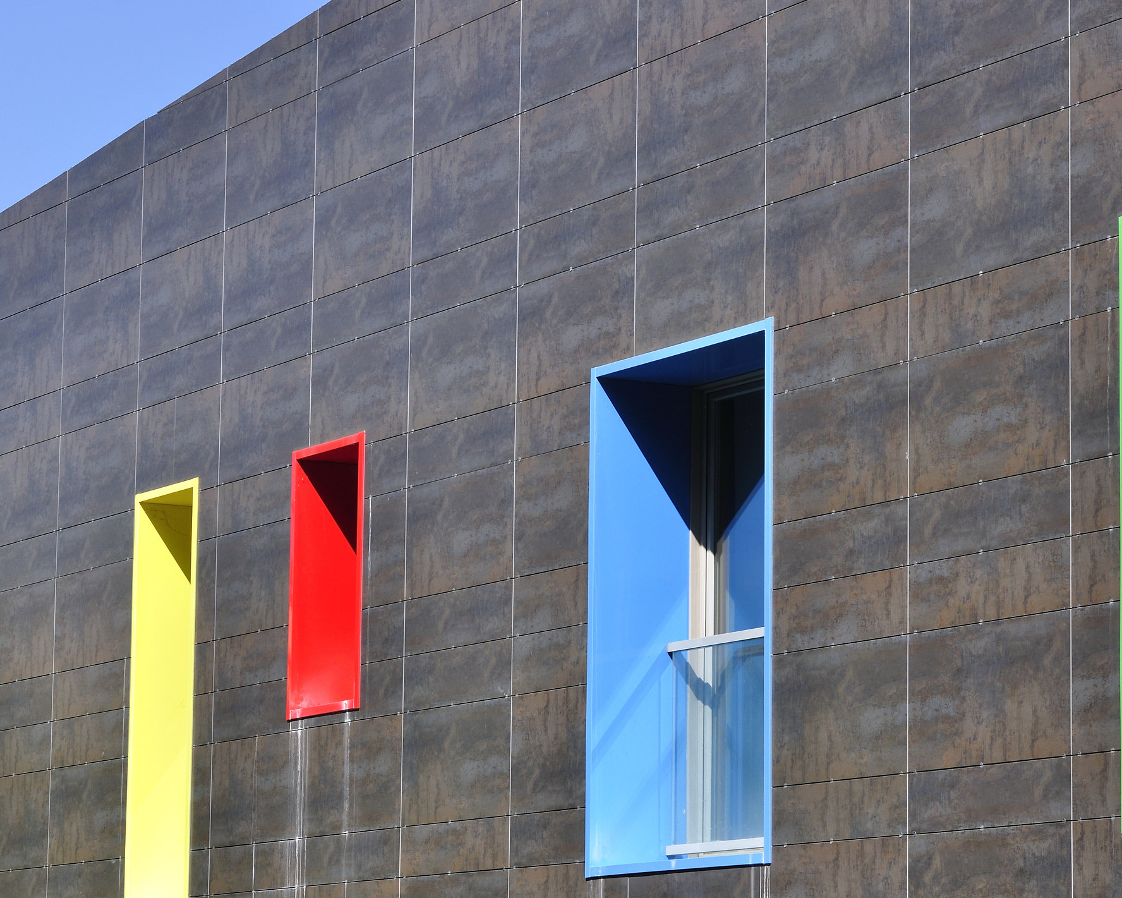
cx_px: 526
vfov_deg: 11.6
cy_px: 484
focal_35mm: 133
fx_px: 4417
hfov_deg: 14.5
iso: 200
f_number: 11
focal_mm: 70
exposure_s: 1/200
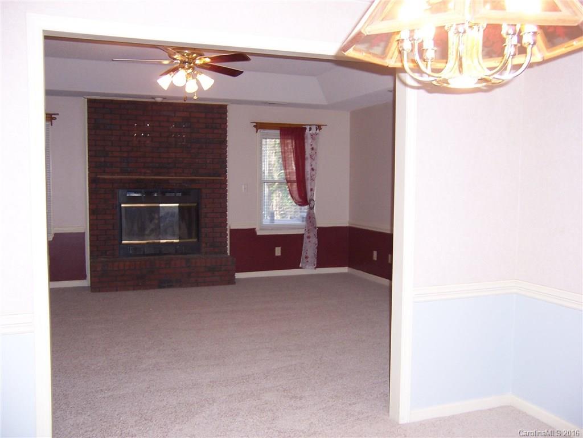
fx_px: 556
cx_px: 292
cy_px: 219
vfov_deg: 42.9
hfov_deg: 55.4
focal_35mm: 33
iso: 140
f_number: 2.8
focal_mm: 5.5
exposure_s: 1/60
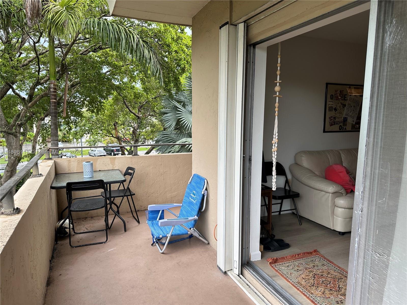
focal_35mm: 24
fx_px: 282
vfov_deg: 56.8
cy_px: 152
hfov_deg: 71.6
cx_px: 204
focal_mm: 6.86
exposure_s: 1/252
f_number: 1.78
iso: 80
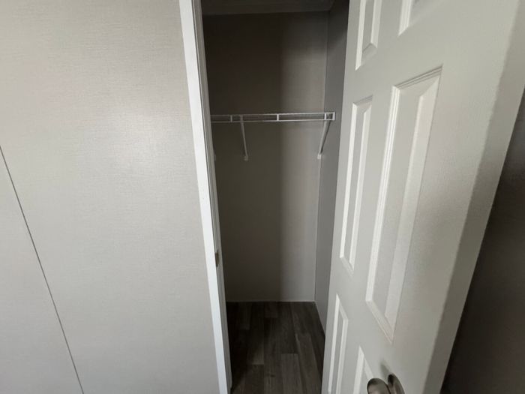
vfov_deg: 85.7
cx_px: 262
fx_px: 212
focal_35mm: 14
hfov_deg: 102.1
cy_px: 197
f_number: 2.2
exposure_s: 1/60
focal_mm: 2.22
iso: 1250
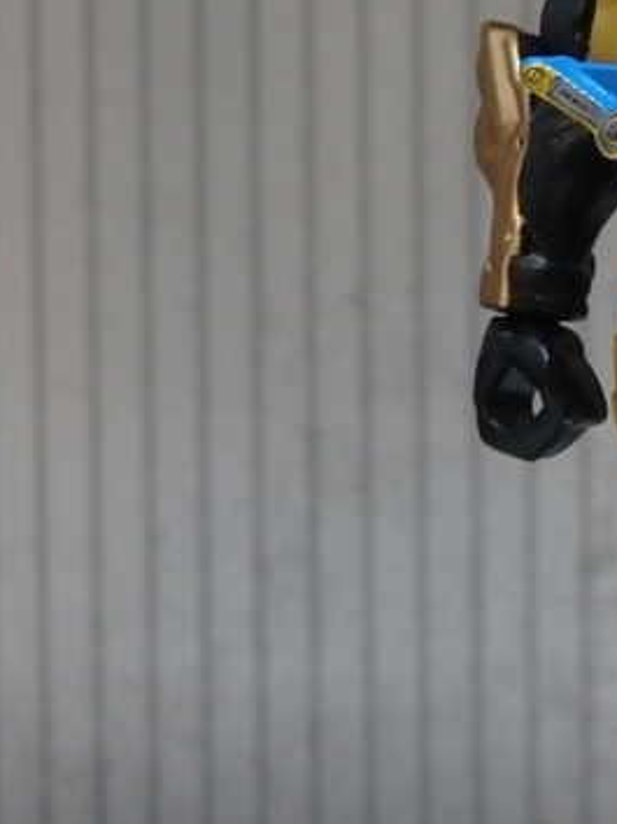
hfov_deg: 7.7
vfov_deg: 10.4
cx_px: 834
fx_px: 4545
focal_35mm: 191
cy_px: 312
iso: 640
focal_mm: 11.9
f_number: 4.4
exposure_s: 1/60
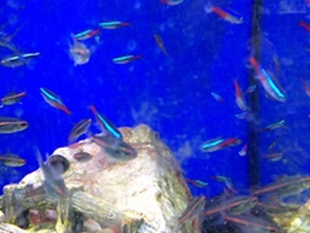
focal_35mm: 53
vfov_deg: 27.5
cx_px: 131
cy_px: 96
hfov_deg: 36.1
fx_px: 475
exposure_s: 1/20
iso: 100
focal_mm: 4.13
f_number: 2.4
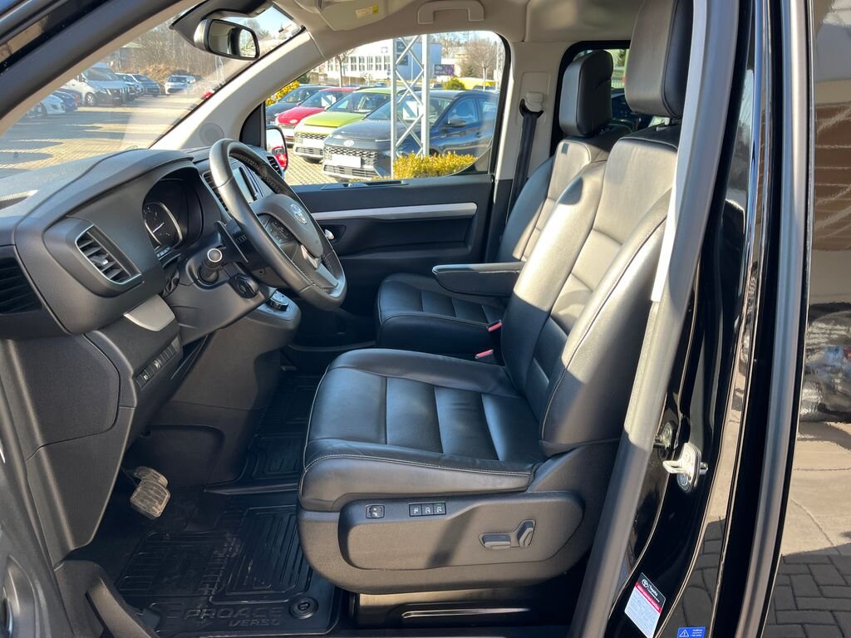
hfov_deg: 67.3
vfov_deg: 53.1
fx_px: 639
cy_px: 319
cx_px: 426
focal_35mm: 26
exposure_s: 1/160
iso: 40
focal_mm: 5.1
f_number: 1.6
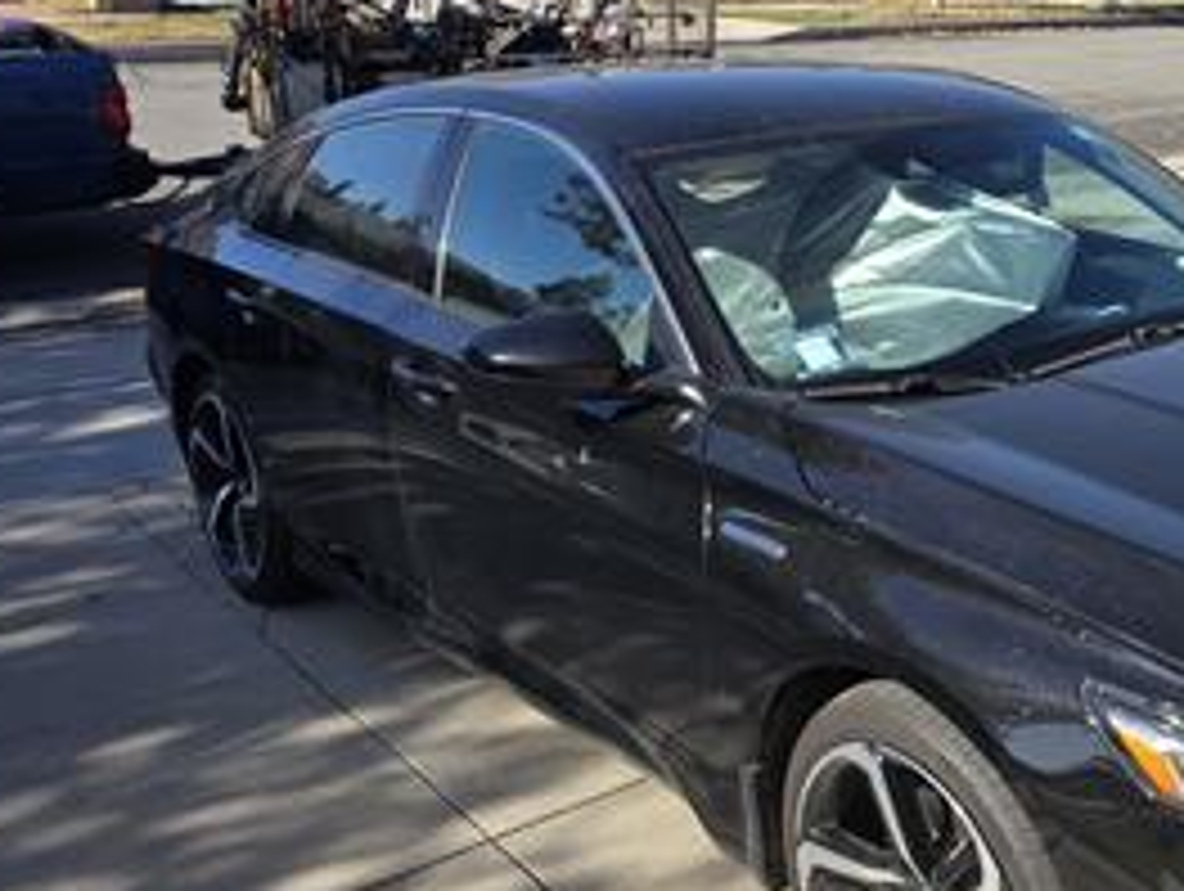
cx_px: 1067
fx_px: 1507
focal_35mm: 44
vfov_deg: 32.9
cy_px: 418
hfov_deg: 39.7
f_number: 1.7
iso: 12
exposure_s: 1/541
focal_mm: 6.3
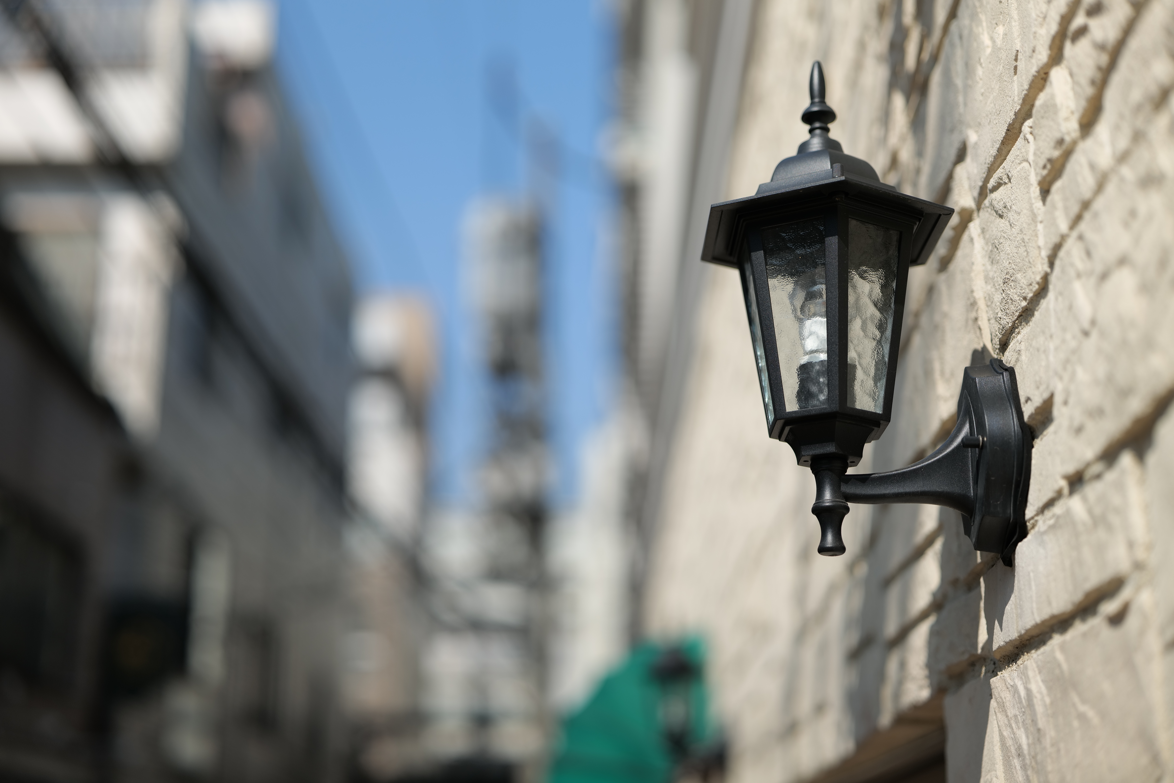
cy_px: 392
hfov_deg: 39.6
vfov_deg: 27.0
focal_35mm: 50
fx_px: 1631
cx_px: 587
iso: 100
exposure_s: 1/6400
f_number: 1.4
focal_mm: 50
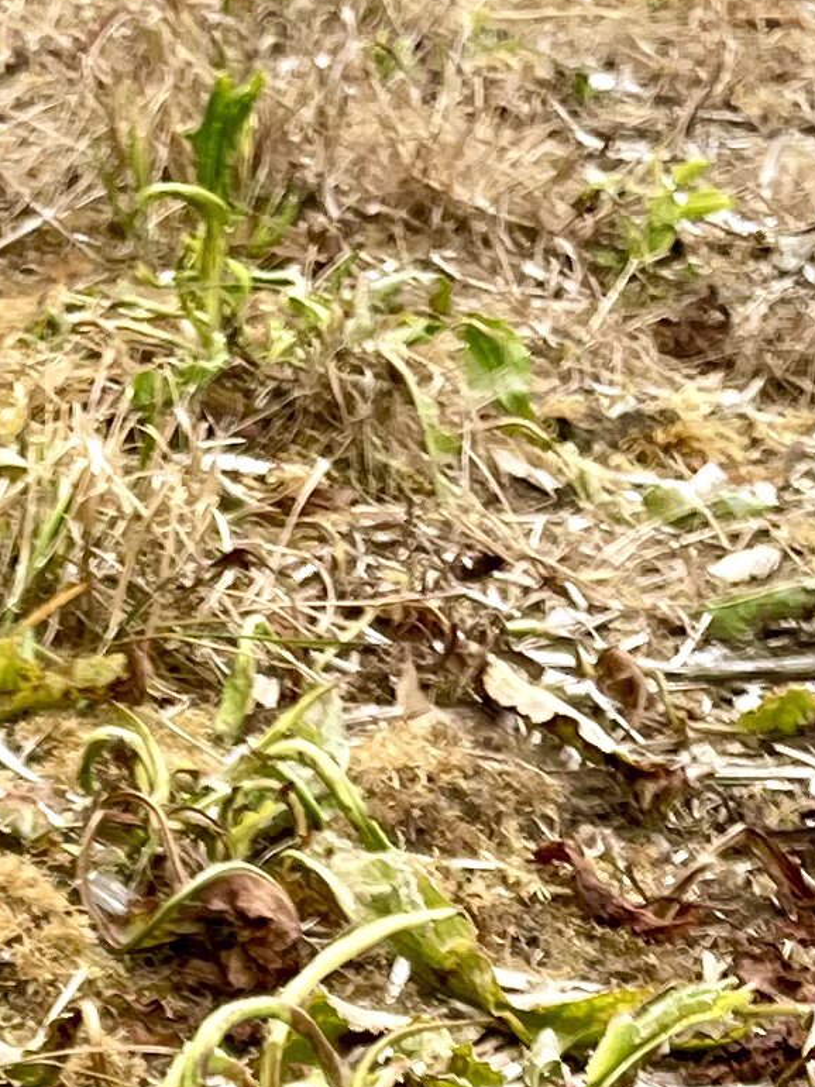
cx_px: -609
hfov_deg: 10.3
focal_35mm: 136
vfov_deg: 13.1
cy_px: 1975
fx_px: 4270
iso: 32
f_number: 1.6
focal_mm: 4.2
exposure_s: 1/303
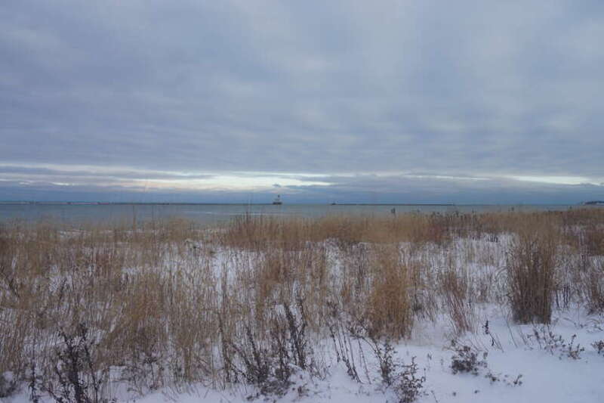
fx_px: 554
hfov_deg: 57.2
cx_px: 302
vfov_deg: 40.0
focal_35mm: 33
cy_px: 202
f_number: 8
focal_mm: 22
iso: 100
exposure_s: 1/100
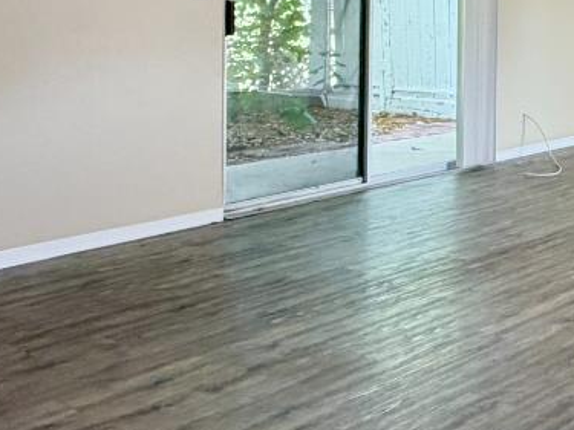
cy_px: 4
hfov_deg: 29.1
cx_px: 710
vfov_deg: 24.9
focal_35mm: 56
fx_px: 928
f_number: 2.2
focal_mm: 2.22
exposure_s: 1/60
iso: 250
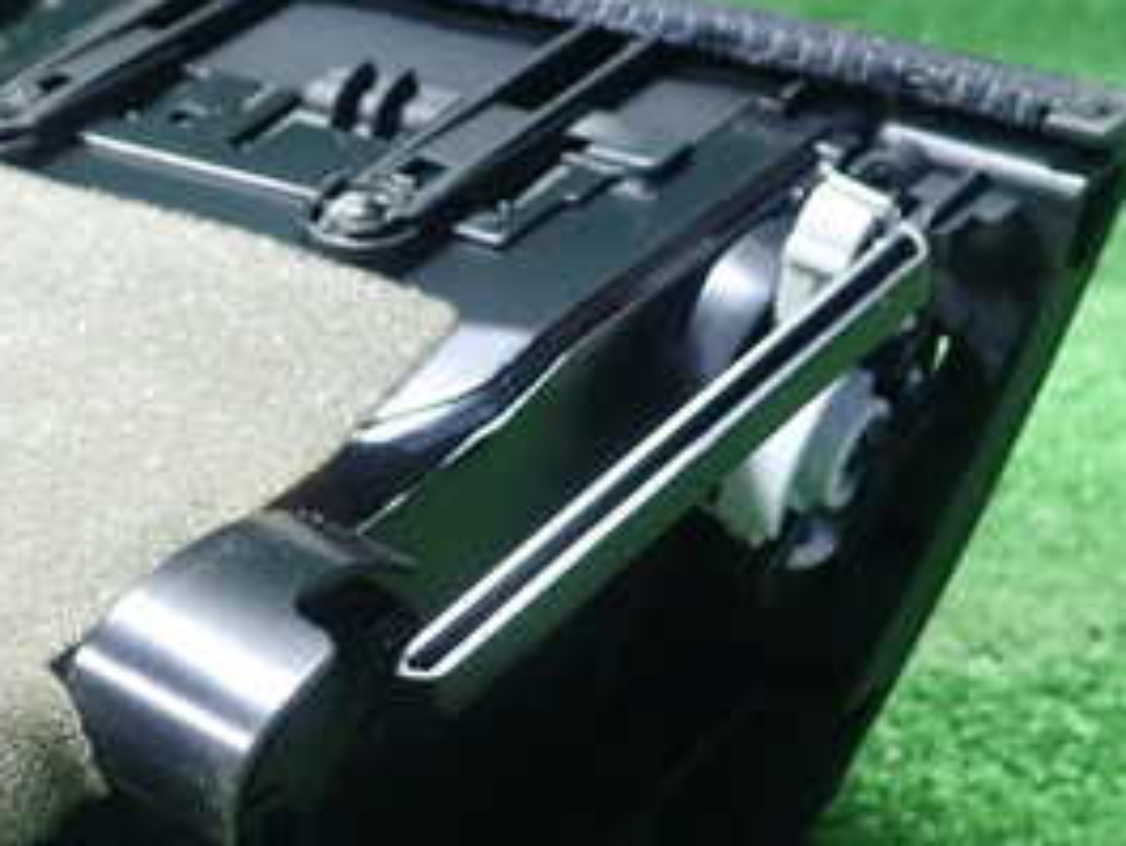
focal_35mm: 68
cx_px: 204
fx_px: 2213
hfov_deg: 27.9
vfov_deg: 21.5
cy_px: 612
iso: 800
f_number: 2.3
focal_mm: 5.5
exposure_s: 1/100
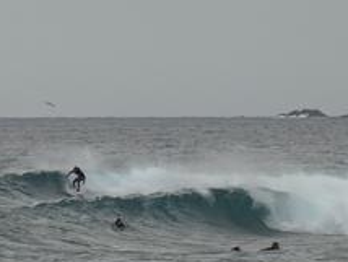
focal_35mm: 721
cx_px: 65
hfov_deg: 2.7
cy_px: 173
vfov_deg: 2.1
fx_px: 7256
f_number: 5.6
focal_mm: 55.4
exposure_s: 1/250
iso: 125
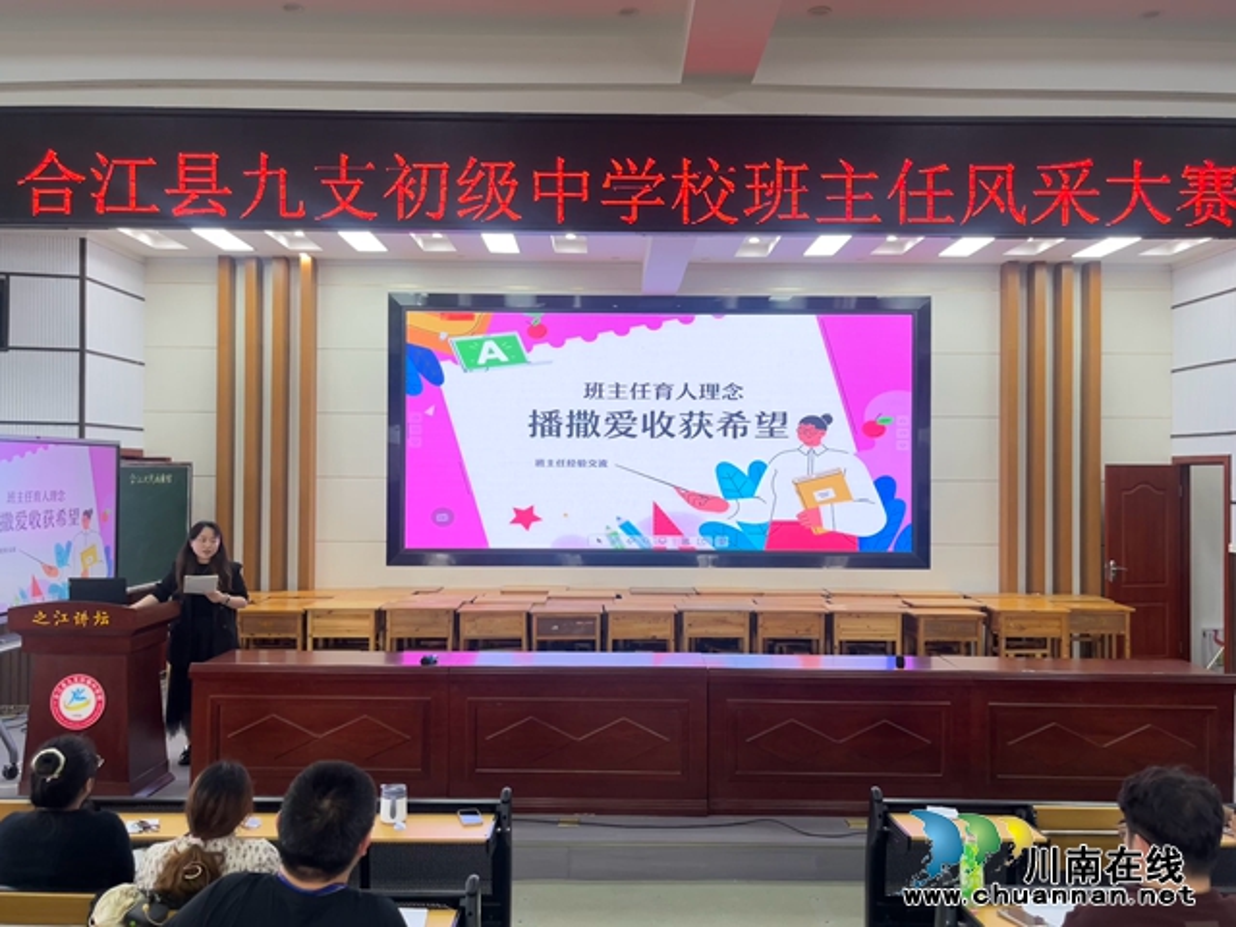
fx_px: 928
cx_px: 618
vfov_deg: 53.1
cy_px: 464
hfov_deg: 67.3
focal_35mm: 26
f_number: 1.6
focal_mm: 5.1
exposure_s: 1/119
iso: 125
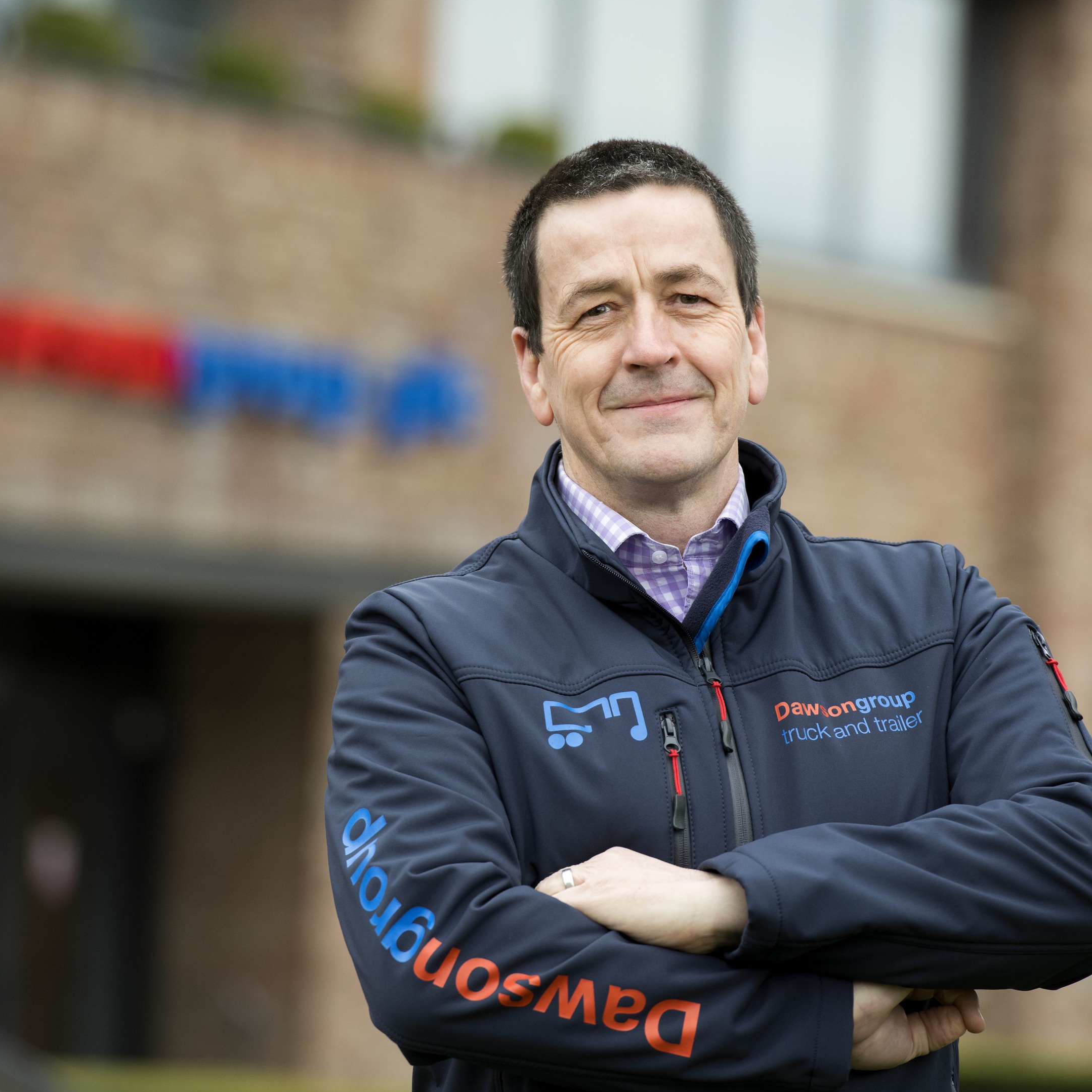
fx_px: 9137
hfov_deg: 6.8
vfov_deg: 6.8
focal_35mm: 256
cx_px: 570
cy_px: 545
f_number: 5
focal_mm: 200
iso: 400
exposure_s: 1/250
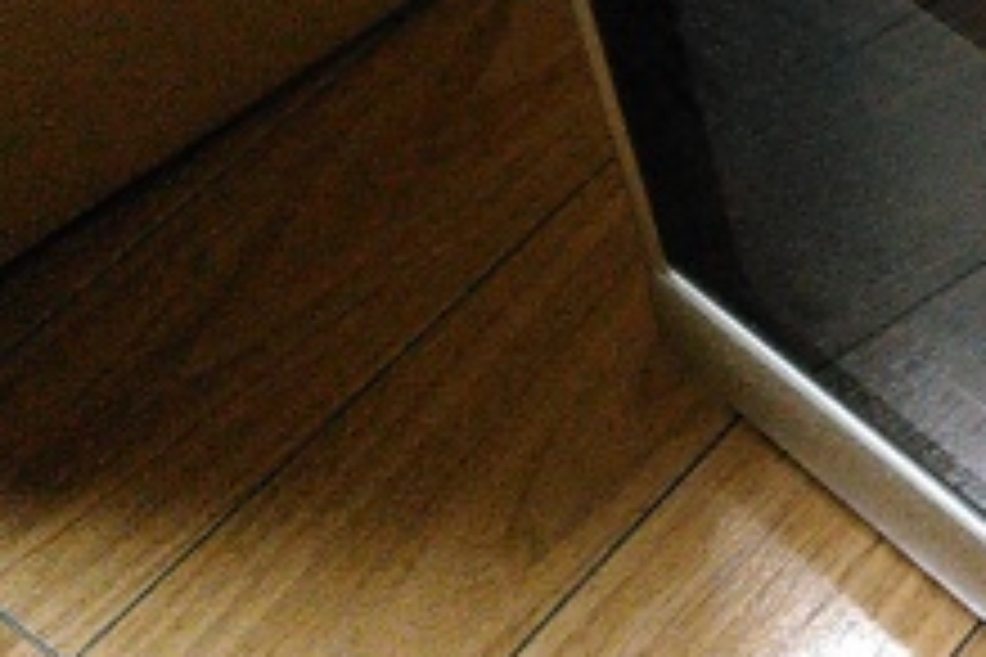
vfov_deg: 14.8
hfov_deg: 20.6
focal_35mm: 91
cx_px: 1243
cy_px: 4
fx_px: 2492
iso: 1280
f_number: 2.4
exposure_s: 1/15
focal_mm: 4
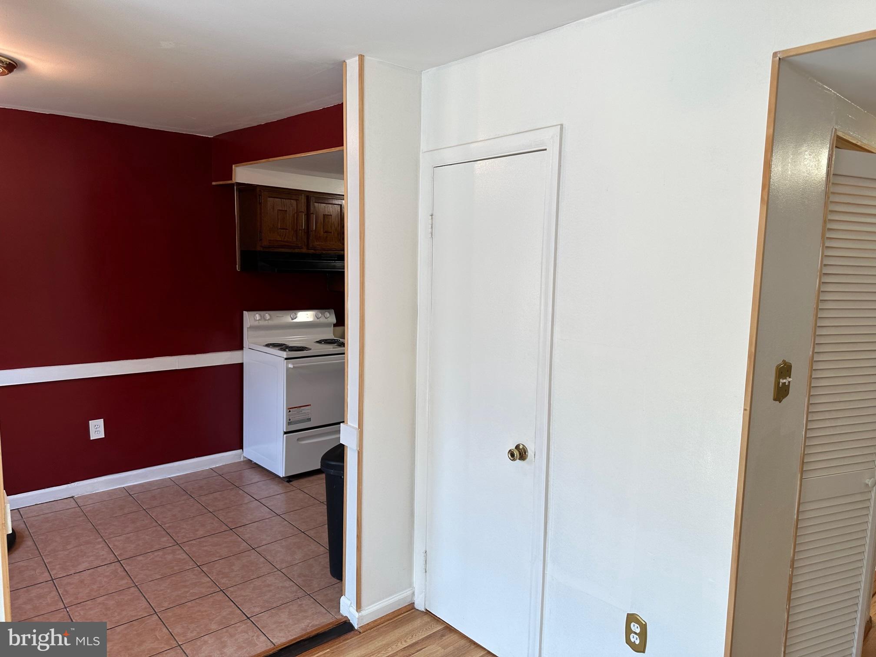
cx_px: 438
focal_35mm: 24
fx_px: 607
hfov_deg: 71.6
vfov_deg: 56.8
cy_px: 328
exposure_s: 1/120
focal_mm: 6.86
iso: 64
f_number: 1.78
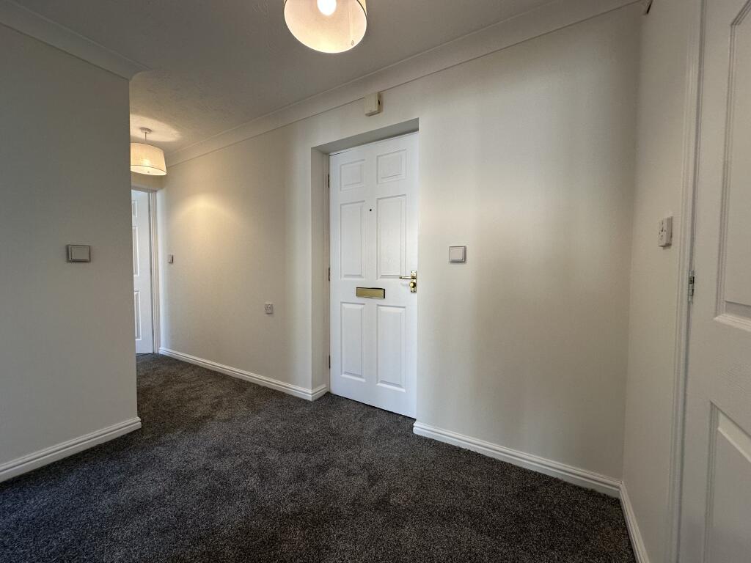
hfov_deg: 102.1
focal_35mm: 14
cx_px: 376
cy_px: 282
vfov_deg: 85.7
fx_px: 304
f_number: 2.2
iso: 125
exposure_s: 1/100
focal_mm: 2.22
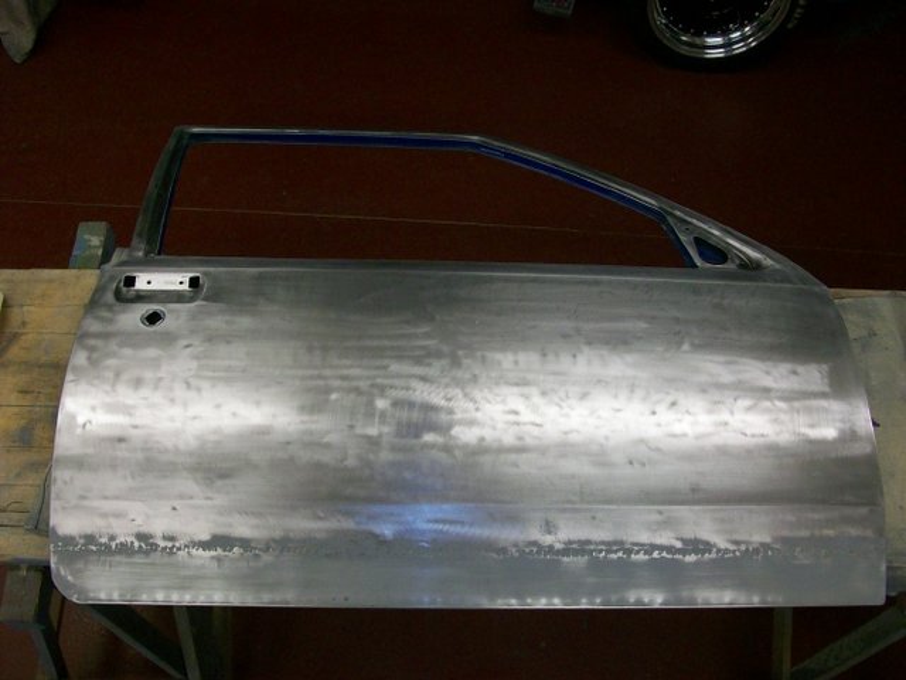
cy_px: 340
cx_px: 453
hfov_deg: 54.0
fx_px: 890
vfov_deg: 41.8
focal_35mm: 34
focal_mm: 5.7
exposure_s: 1/75.9
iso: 160
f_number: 2.8
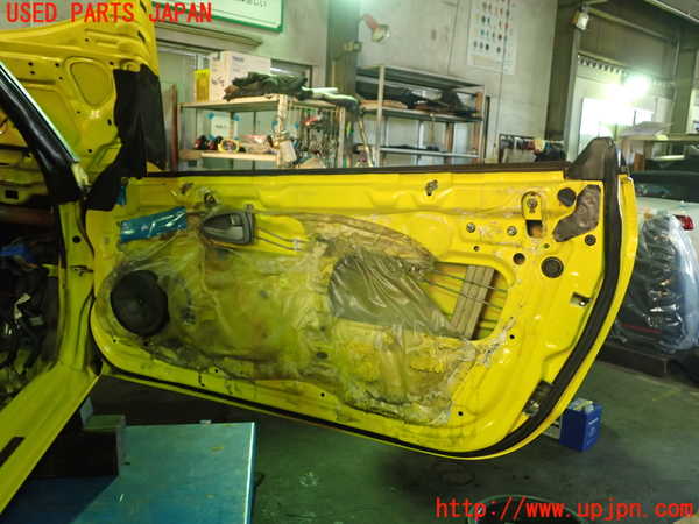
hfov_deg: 60.0
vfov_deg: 46.8
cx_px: 350
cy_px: 262
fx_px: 606
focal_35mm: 30
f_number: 2.3
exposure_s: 1/30
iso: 320
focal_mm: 5.4
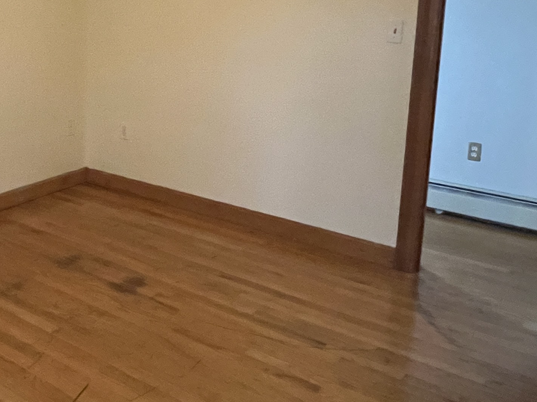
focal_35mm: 37
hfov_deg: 46.8
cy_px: 79
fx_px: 574
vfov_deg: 37.3
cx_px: 90
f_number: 1.8
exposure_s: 1/40
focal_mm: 1.57
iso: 1250
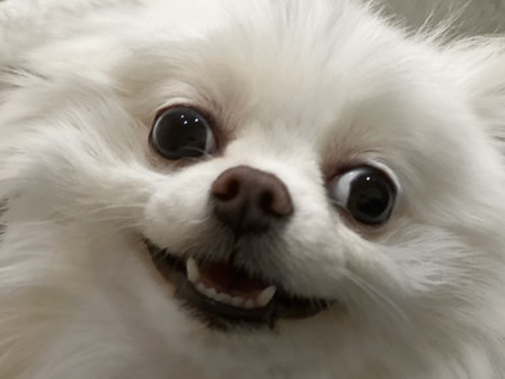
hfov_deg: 19.6
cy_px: 212
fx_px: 1459
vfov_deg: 14.8
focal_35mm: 100
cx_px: 281
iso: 400
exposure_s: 1/25
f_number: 2.8
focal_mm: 9
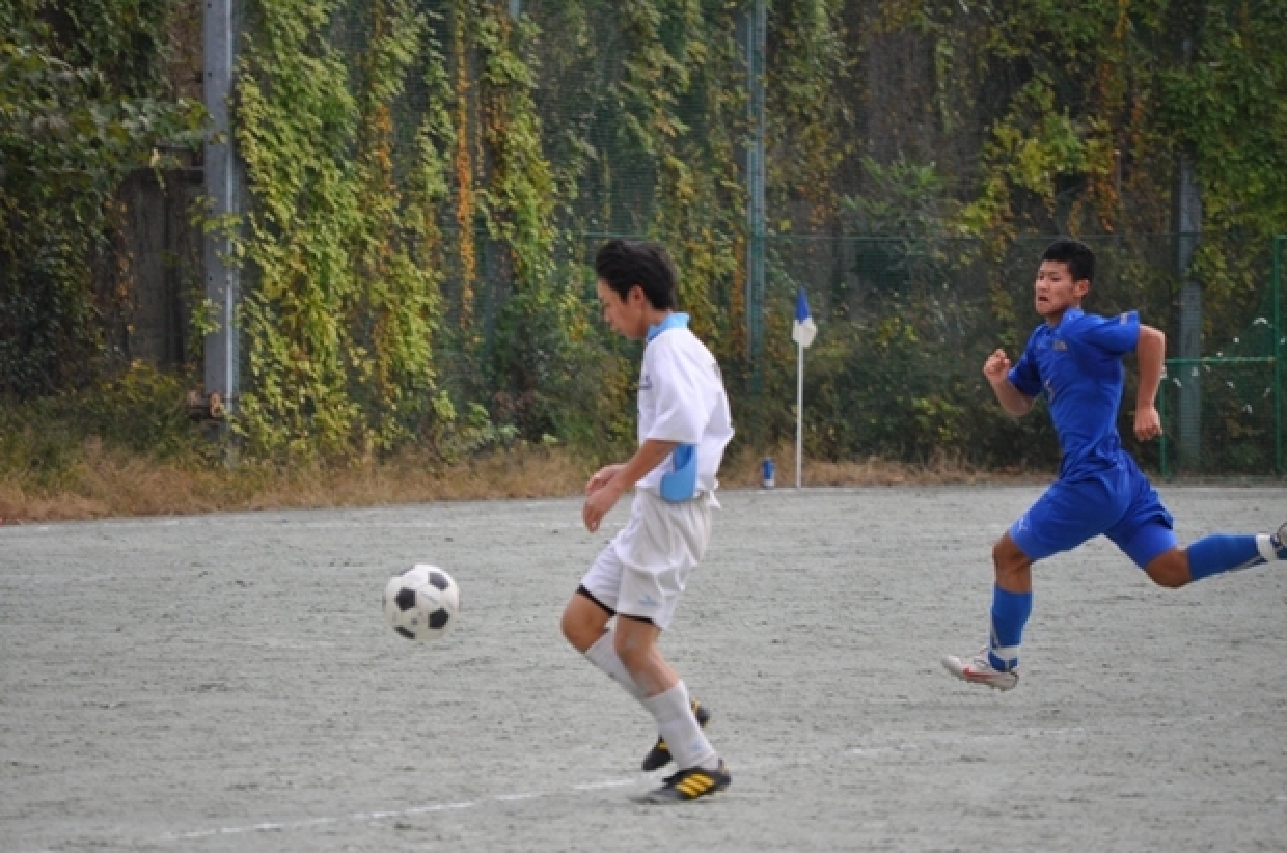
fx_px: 9367
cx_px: 644
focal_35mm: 262
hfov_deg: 7.9
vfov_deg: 5.2
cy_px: 426
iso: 500
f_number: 5.3
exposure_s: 1/1000
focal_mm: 175
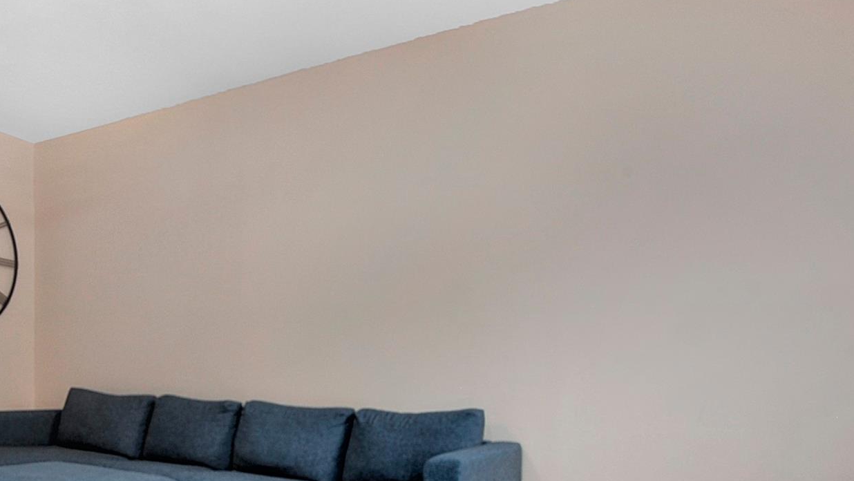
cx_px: 198
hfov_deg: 66.7
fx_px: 589
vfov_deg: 43.1
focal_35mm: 26
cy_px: 356
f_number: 14
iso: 200
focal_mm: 10
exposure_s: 1/20
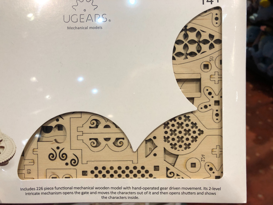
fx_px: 221
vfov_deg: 49.7
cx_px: 136
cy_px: 102
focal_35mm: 28
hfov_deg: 63.4
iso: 32
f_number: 1.8
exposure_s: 1/30
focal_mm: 3.99
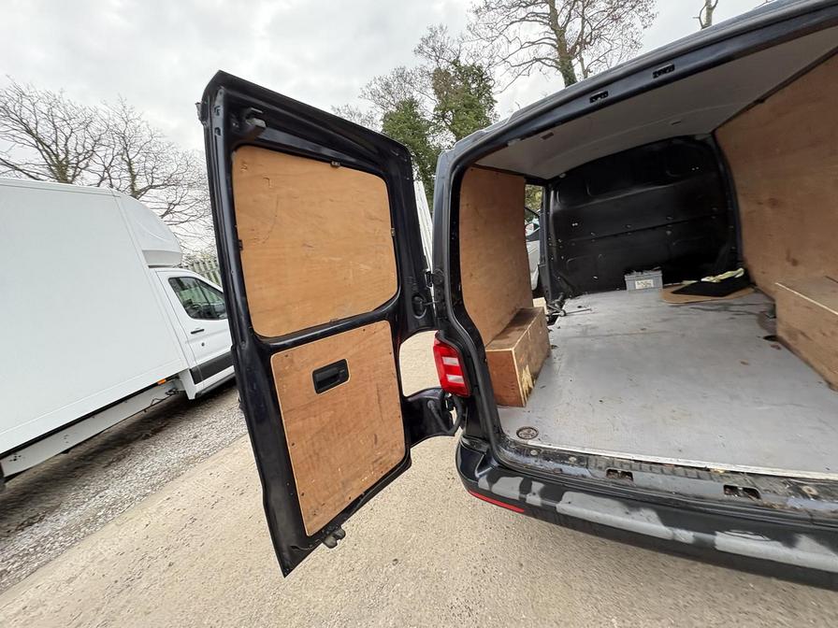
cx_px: 419
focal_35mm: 14
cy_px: 314
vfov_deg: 85.7
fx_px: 339
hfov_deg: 102.1
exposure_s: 1/154
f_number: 2.2
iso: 64
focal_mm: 2.22
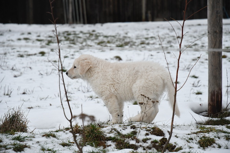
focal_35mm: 120
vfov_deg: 11.4
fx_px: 767
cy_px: 76
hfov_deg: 17.1
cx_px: 115
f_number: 4
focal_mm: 80
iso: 1250
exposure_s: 1/640
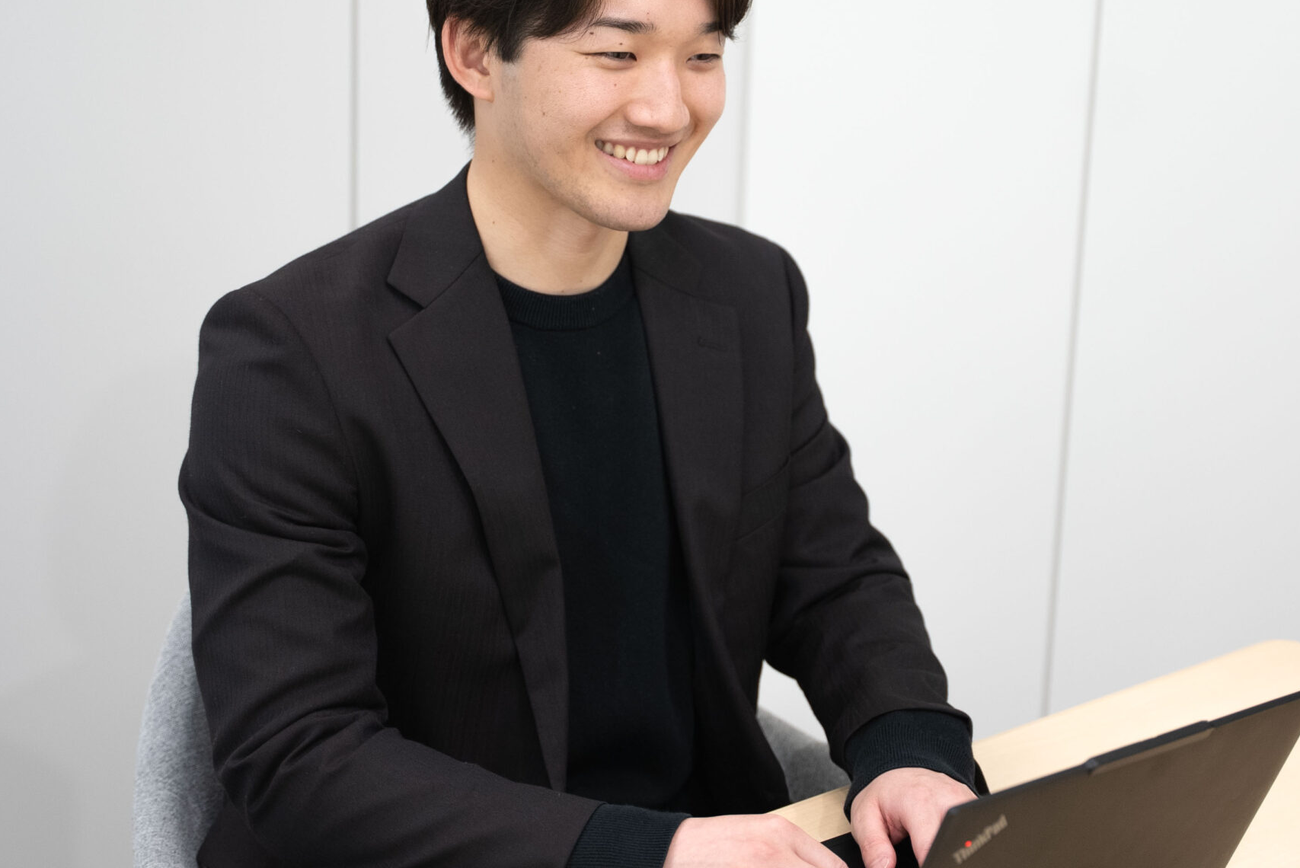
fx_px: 2542
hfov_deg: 28.6
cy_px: 325
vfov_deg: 19.4
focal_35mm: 70
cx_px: 766
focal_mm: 46.9
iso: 500
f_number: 2.8
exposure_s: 1/125
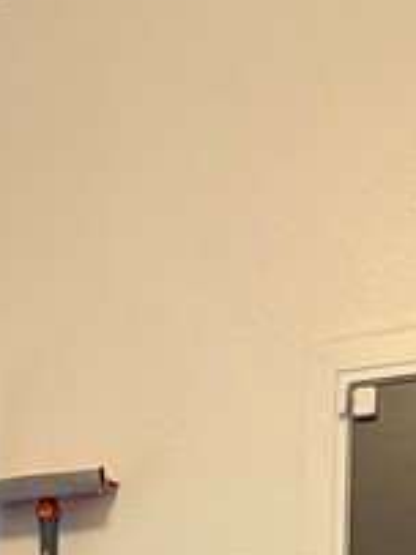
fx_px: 2101
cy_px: 1091
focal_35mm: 131
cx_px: -317
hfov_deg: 10.7
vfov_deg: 13.1
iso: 100
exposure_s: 1/60
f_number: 1.6
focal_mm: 5.96
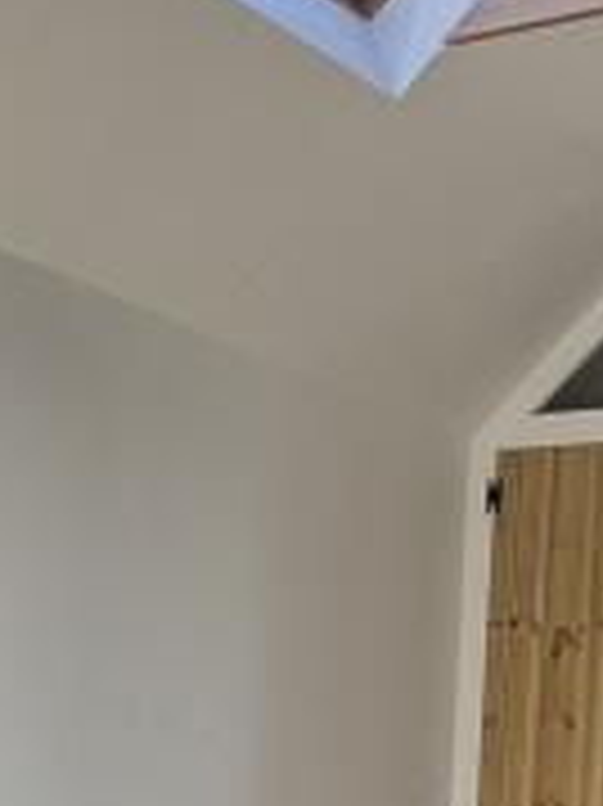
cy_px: 910
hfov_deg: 18.1
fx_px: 1860
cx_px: 554
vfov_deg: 22.9
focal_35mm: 80
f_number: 2.2
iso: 64
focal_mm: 2.22
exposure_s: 1/99
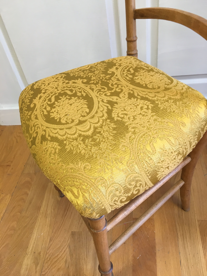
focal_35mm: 29
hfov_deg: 48.2
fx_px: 231
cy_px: 138
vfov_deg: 61.7
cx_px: 104
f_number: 2.2
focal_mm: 4.15
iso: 80
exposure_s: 1/33
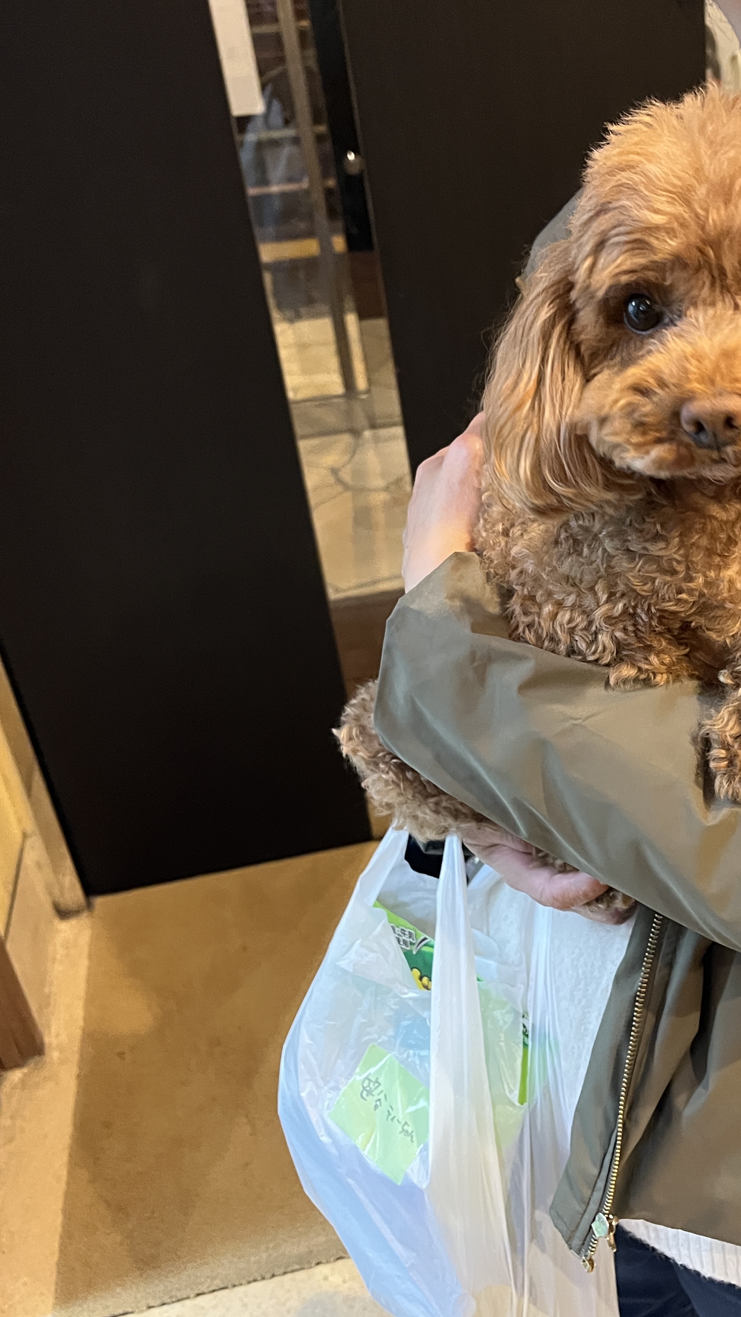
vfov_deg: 52.8
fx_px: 1327
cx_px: 629
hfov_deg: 30.2
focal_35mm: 38
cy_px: 659
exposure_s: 1/50
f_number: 1.6
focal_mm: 5.1
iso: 500
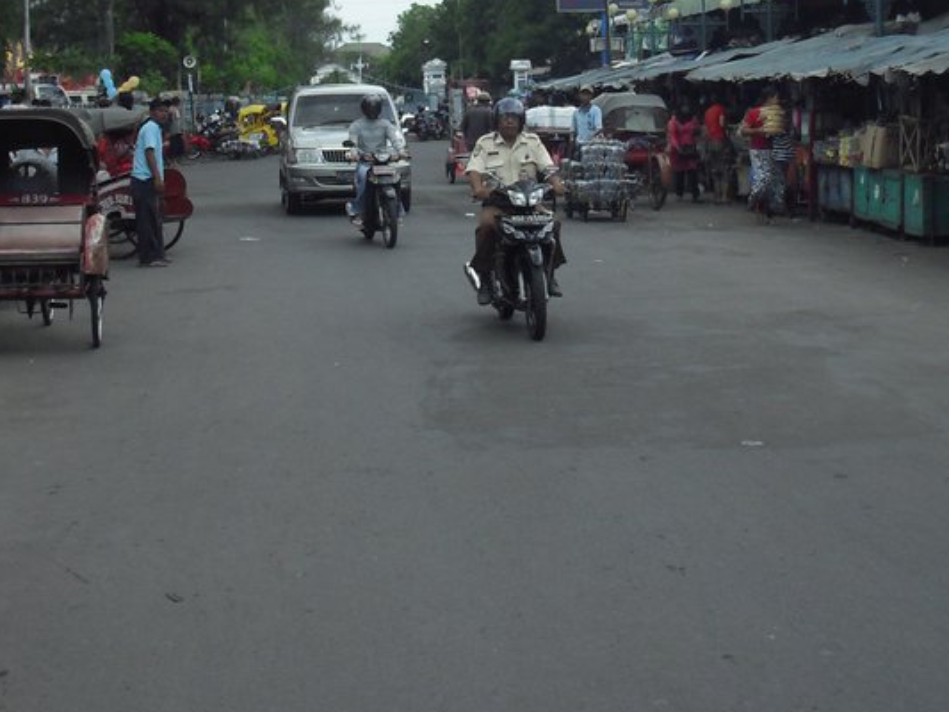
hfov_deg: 26.7
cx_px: 477
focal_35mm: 73
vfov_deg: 19.7
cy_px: 41
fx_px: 2002
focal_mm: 6.2
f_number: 8
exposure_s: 1/125
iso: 100
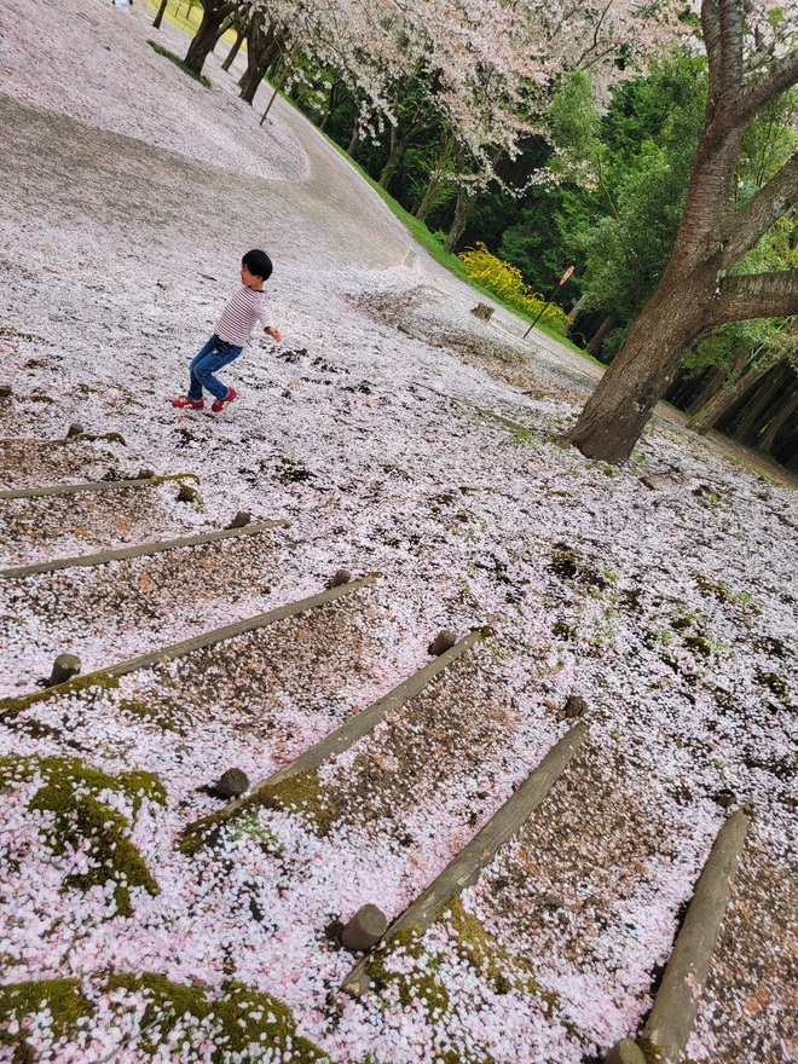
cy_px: 532
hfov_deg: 53.1
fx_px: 799
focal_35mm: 26
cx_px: 399
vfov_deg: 67.3
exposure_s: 1/769
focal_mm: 5.4
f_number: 1.8
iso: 40
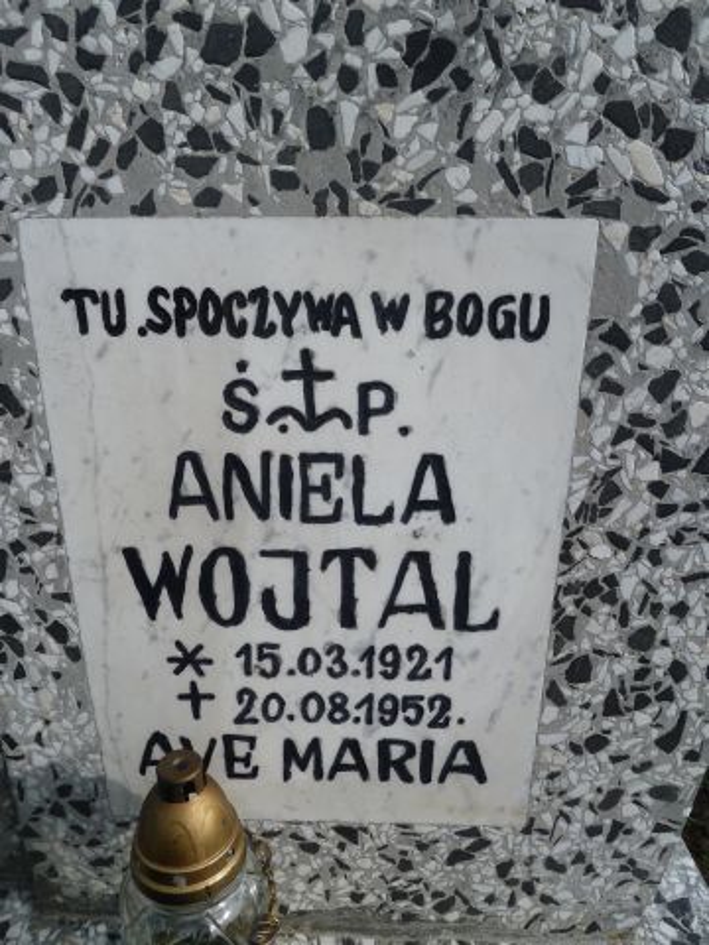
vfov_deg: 69.4
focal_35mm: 25
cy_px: 472
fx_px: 683
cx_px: 354
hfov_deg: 54.9
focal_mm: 4.1
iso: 80
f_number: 4.5
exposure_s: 1/400
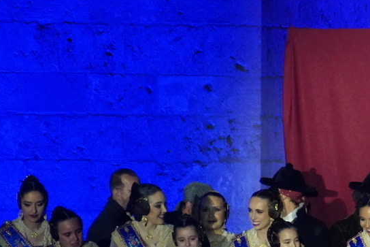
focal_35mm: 926
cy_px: 192
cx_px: 333
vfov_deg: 1.5
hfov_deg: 2.2
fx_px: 9519
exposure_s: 1/200
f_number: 5.6
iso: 6400
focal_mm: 280
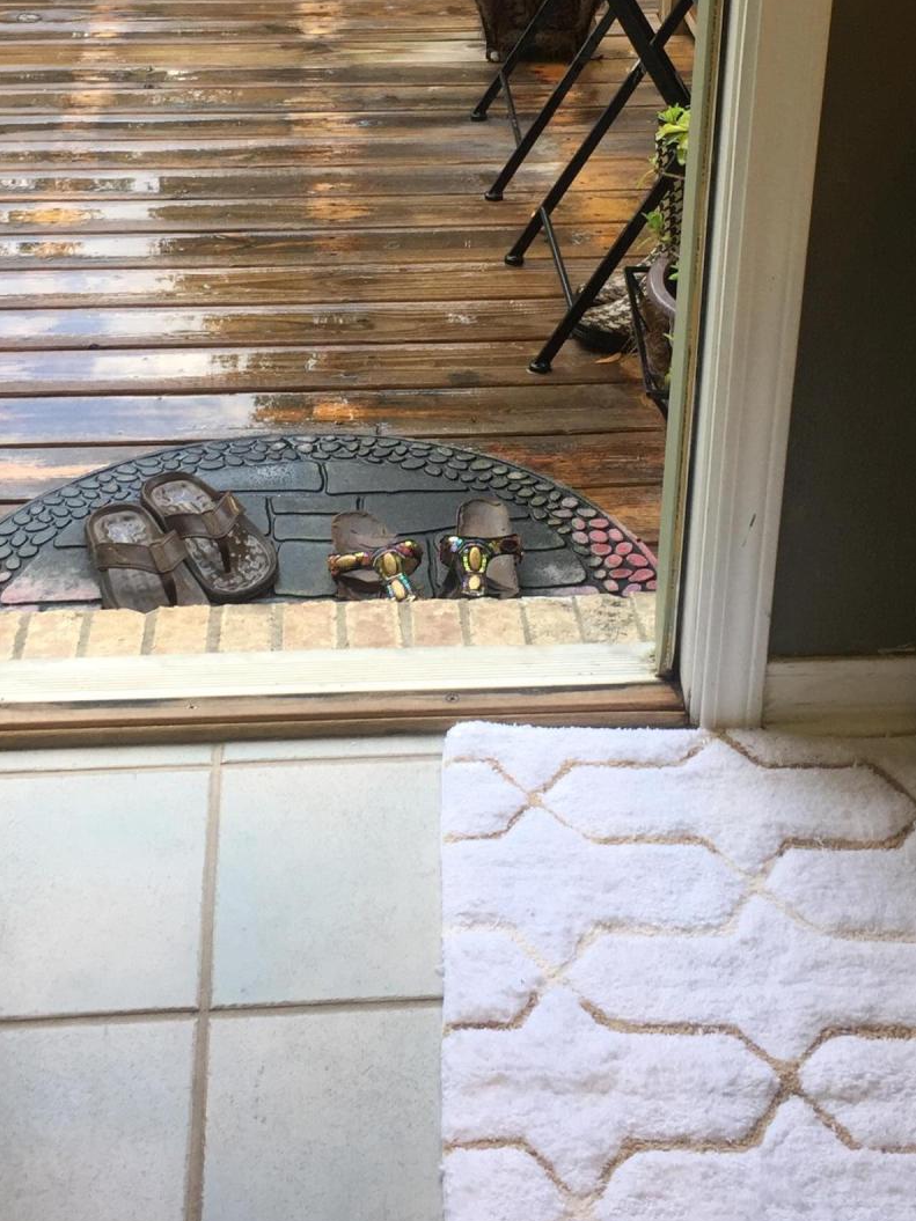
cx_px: 477
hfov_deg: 26.6
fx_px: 1941
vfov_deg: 34.4
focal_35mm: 55
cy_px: 358
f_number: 2.2
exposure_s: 1/60
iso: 32
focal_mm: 4.15
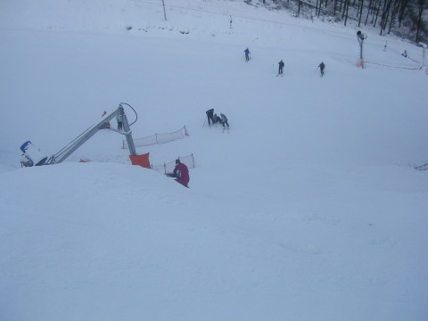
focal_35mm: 38
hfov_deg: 49.0
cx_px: 214
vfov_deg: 37.7
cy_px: 160
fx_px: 470
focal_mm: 5.8
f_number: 2.8
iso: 50
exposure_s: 1/496
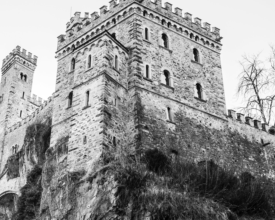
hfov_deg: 39.4
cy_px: 182
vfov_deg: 31.1
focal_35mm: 47
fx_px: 383
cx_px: 115
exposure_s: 1/25
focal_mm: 24
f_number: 8
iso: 125
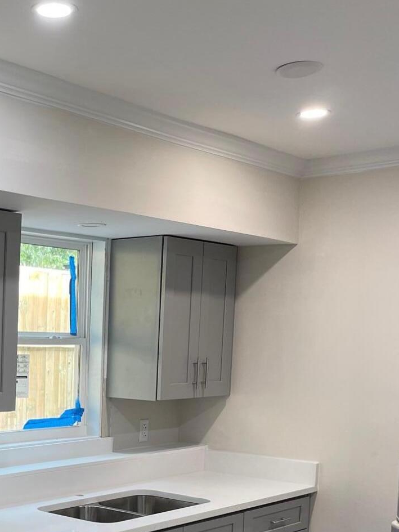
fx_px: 845
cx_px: 15
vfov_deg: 33.8
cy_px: 436
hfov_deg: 25.4
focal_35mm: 55
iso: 100
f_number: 1.6
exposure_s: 1/120
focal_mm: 5.1
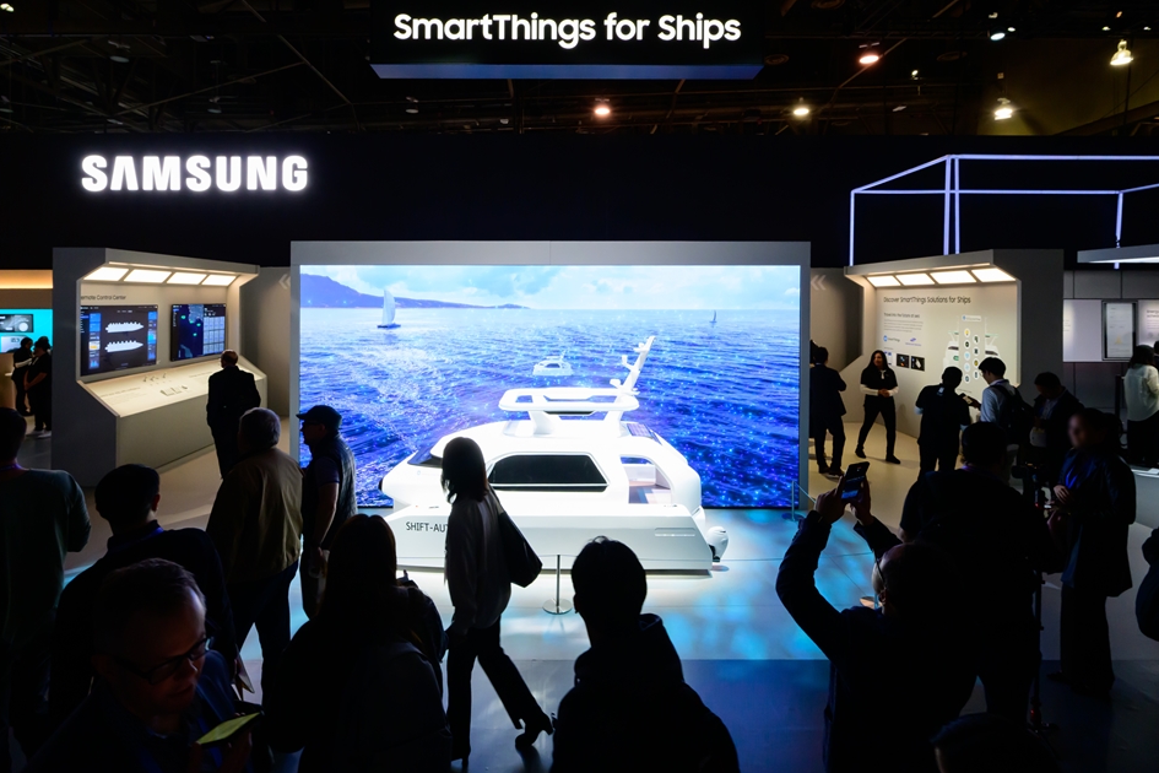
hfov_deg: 90.0
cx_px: 560
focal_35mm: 18
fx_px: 579
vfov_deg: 67.4
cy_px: 372
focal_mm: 17
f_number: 9.5
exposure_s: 1/90
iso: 3200
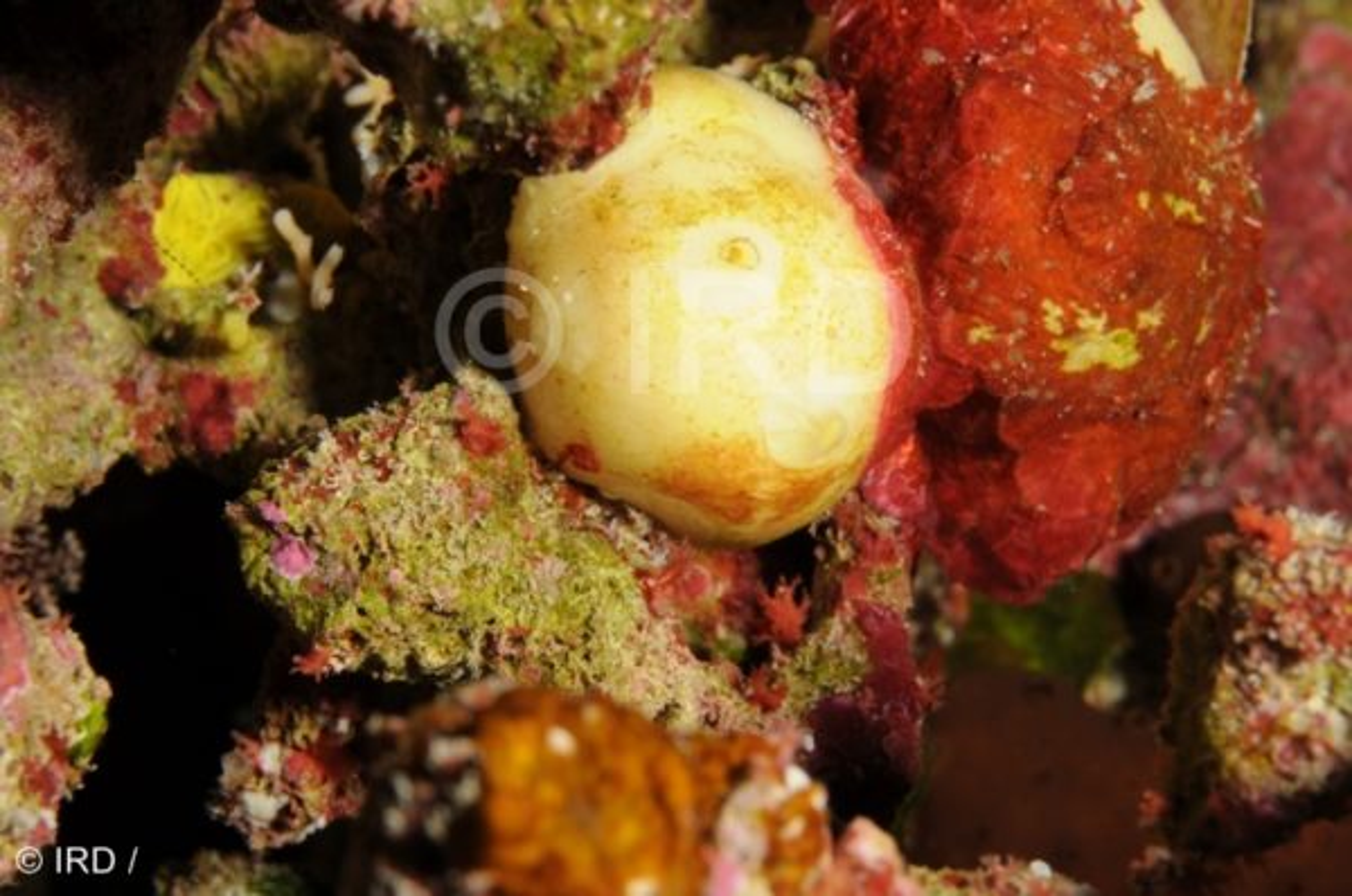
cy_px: 448
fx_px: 3375
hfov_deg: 22.7
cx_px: 676
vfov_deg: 15.1
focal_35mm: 90
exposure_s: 1/60
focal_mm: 60
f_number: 20
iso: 200
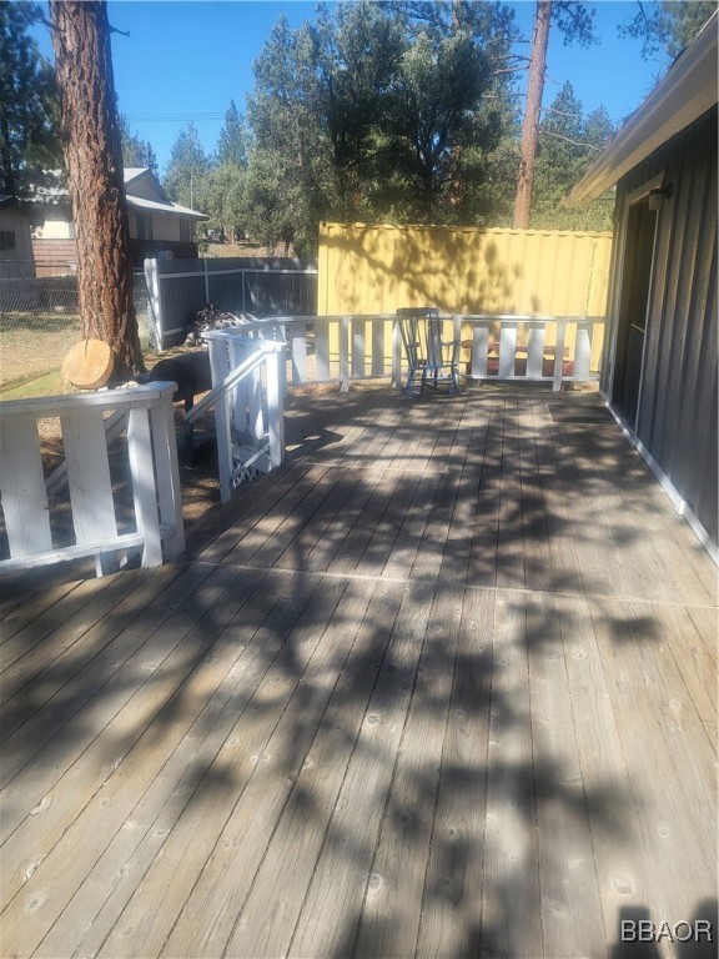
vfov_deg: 67.3
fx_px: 720
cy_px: 480
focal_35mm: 26
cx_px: 360
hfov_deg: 53.1
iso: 50
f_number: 1.8
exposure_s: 1/1343
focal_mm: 4.25
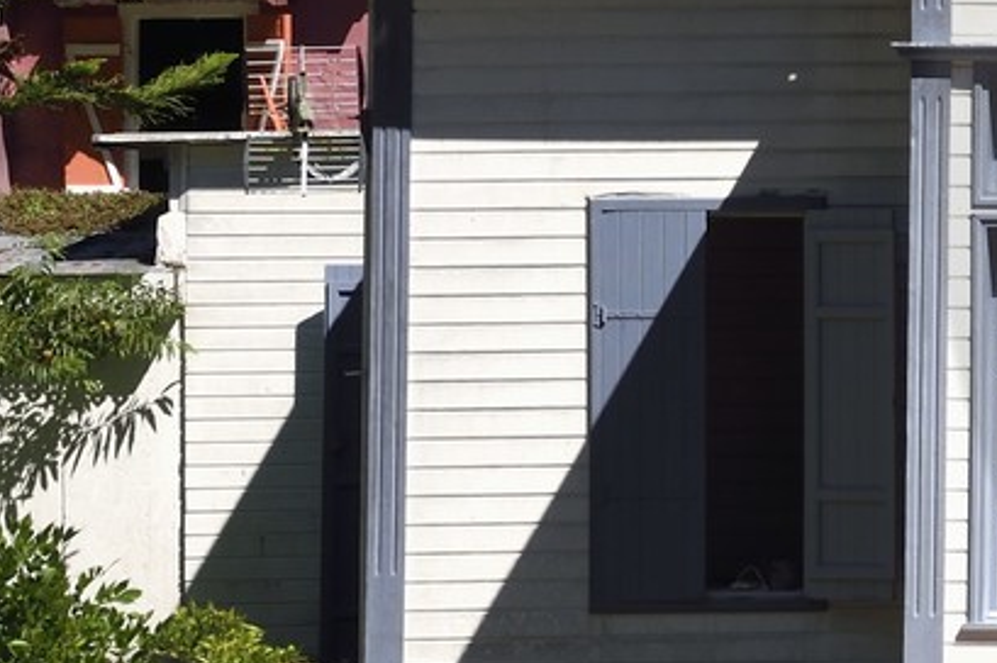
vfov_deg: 6.0
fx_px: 6281
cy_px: 136
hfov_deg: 8.6
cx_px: 1926
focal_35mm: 227
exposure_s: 1/250
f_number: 14
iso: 200
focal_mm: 58
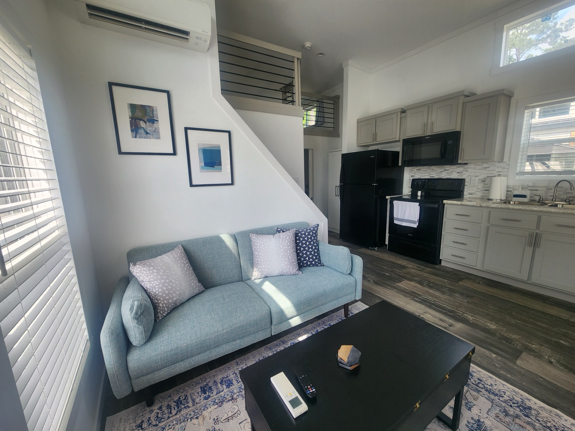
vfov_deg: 89.9
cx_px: 288
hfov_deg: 106.2
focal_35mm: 13
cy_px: 216
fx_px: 216
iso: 50
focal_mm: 2.2
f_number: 2.2
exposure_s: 1/159
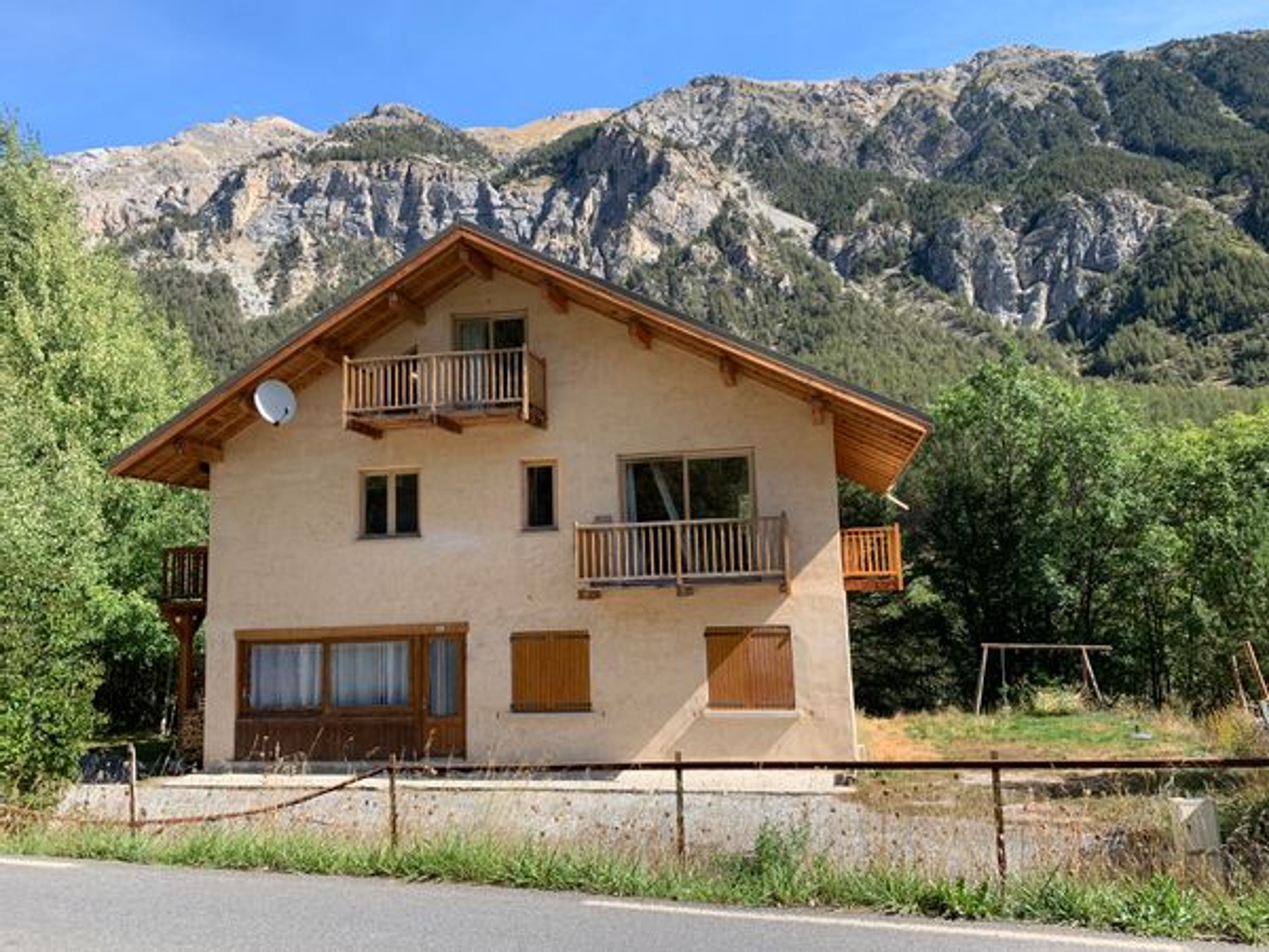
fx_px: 953
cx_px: 634
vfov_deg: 53.1
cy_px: 476
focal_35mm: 26
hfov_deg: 67.3
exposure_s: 1/972
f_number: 1.8
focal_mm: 4.25
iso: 25
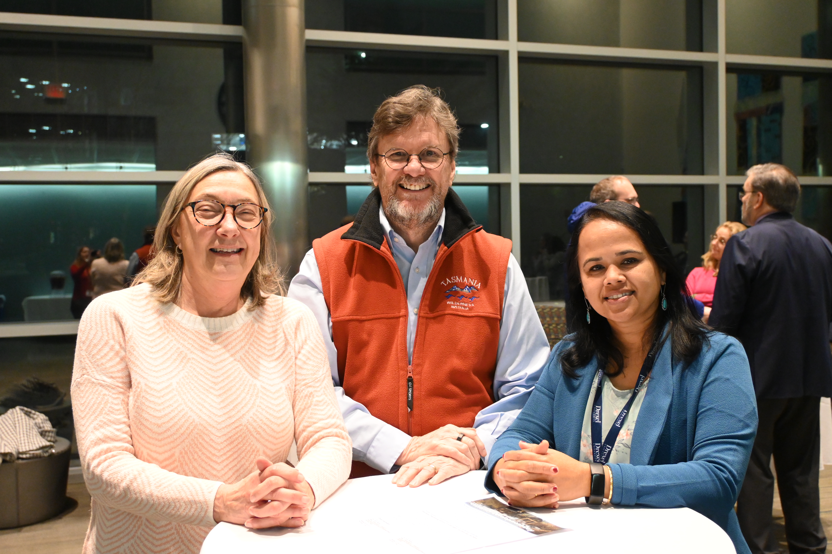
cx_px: 416
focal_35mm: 39
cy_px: 277
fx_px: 901
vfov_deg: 34.2
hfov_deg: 49.6
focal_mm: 26
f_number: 4.5
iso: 3200
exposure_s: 1/100
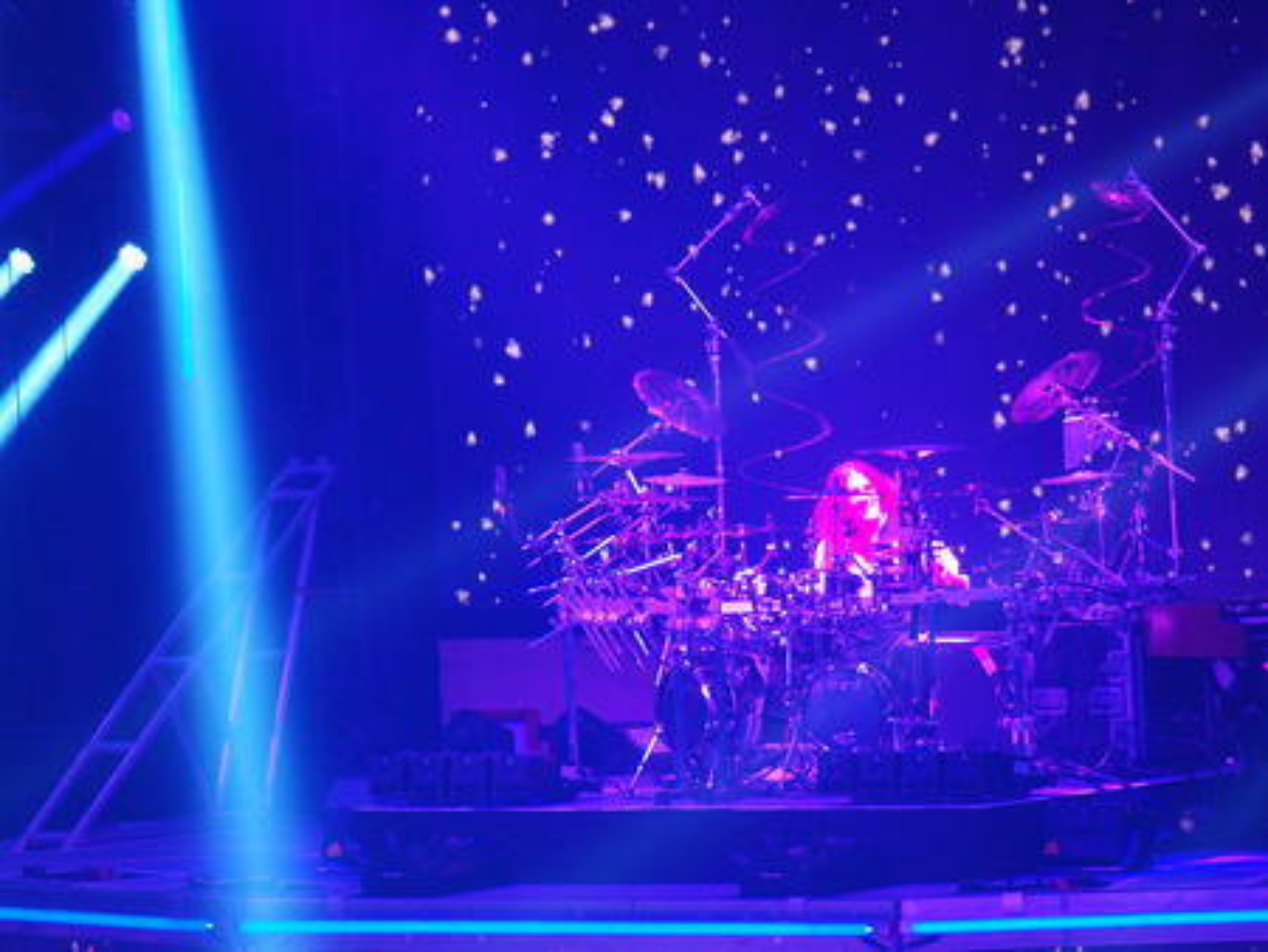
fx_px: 10995
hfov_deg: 6.6
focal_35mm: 300
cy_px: 476
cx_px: 634
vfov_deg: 5.0
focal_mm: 64.3
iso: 400
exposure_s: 1/200
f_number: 2.8
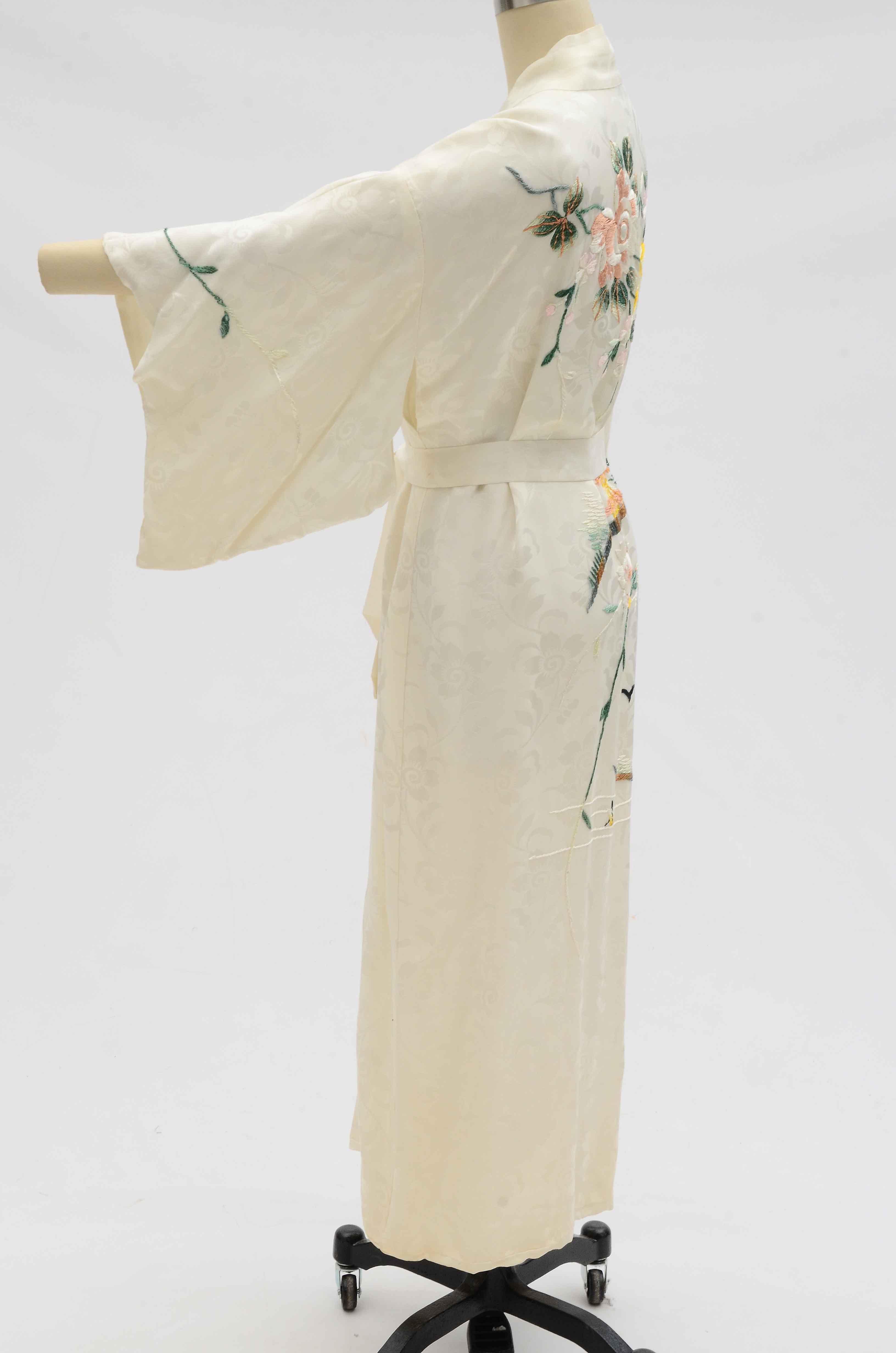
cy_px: 676
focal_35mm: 68
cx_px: 448
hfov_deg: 20.1
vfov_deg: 29.9
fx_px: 2531
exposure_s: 1/80
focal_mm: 45
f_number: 13
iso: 400
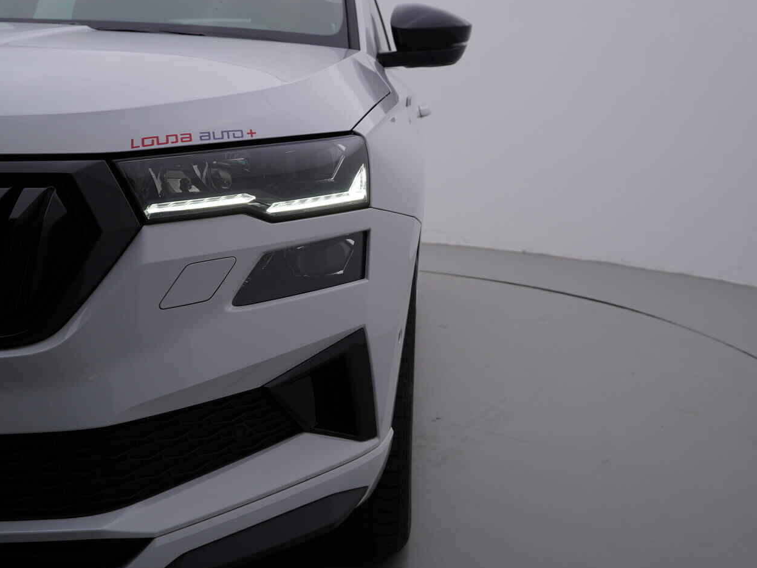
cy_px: 290
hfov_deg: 46.8
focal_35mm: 40
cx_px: 378
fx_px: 875
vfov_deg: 36.0
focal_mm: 24
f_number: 5.6
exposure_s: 1/125
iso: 125
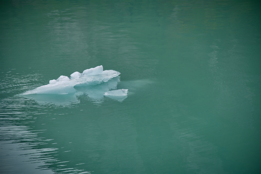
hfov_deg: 17.1
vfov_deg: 11.4
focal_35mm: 120
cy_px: 87
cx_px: 130
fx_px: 870
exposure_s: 1/250
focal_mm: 120
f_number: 5
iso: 100
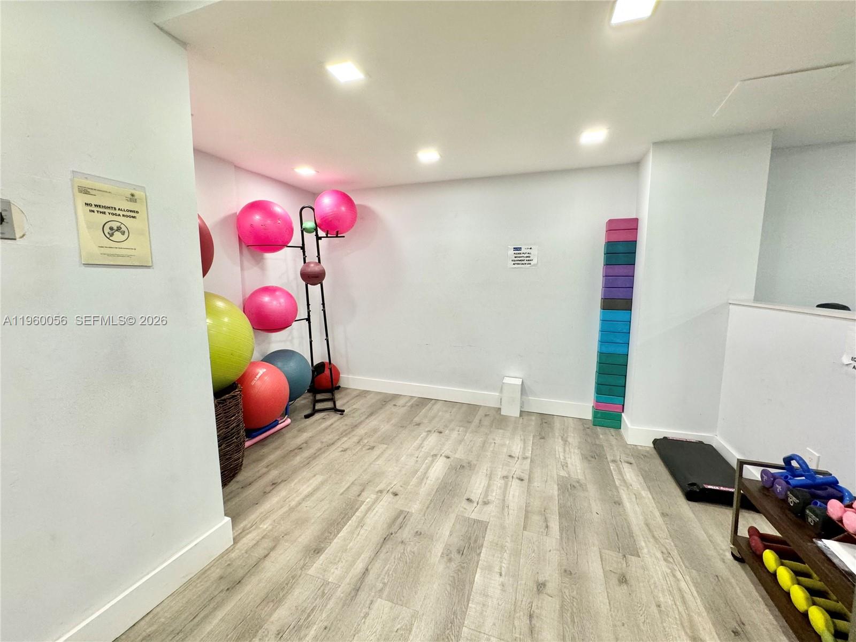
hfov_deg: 102.1
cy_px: 321
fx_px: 346
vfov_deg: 85.7
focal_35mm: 14
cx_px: 428
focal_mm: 2.22
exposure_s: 1/120
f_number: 2.2
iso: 200
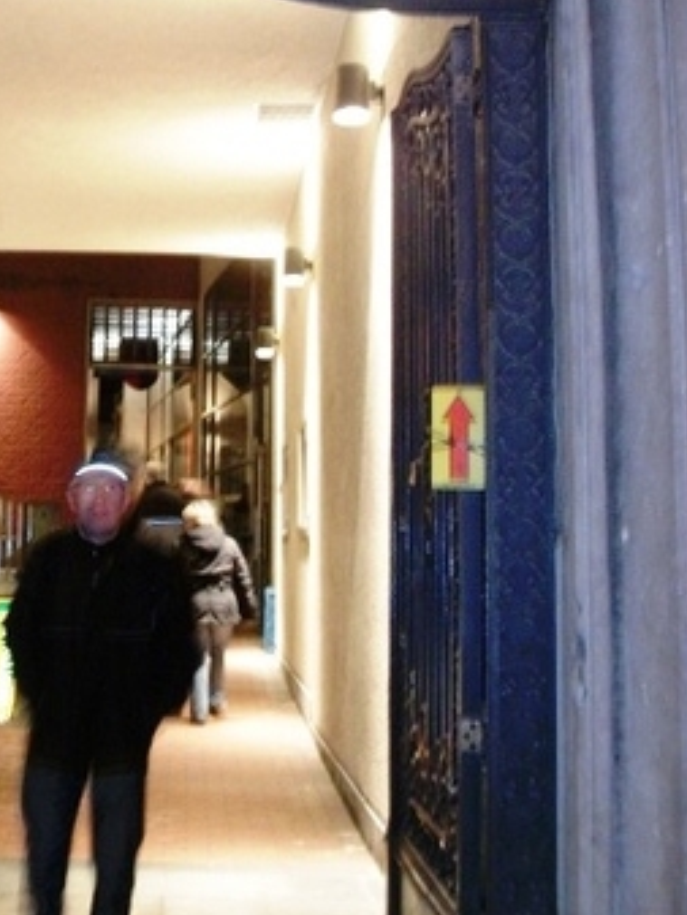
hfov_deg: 25.1
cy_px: 187
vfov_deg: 32.9
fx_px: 1507
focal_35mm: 57
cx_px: 106
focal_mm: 5.7
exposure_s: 1/2.5
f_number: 2.9
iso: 160
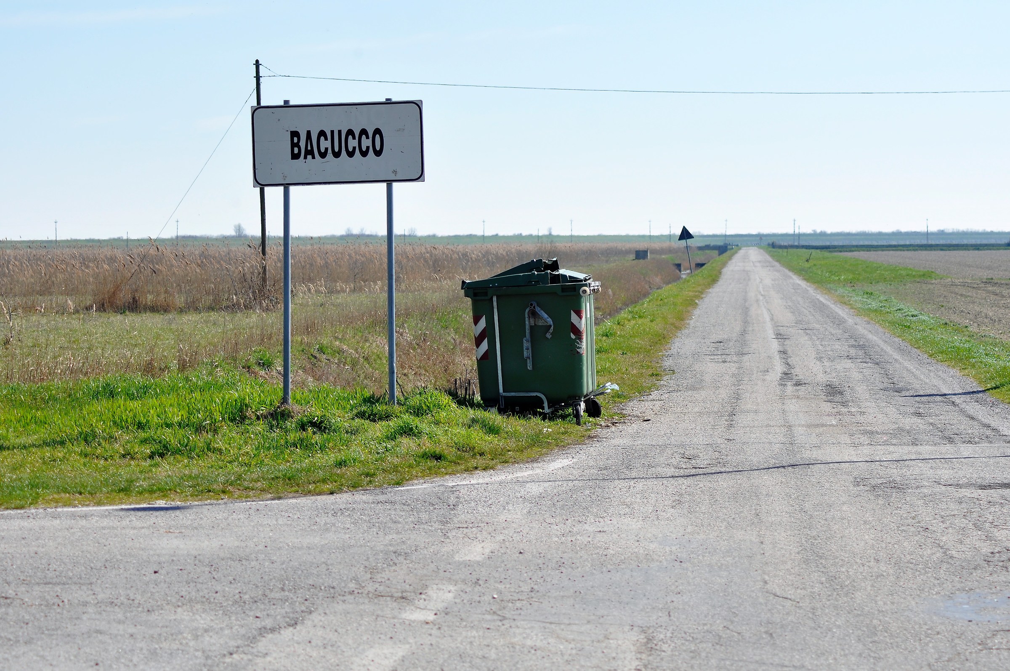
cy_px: 336
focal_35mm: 112
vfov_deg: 12.1
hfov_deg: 18.2
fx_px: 3152
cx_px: 505
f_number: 7.1
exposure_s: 1/800
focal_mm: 75
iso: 200
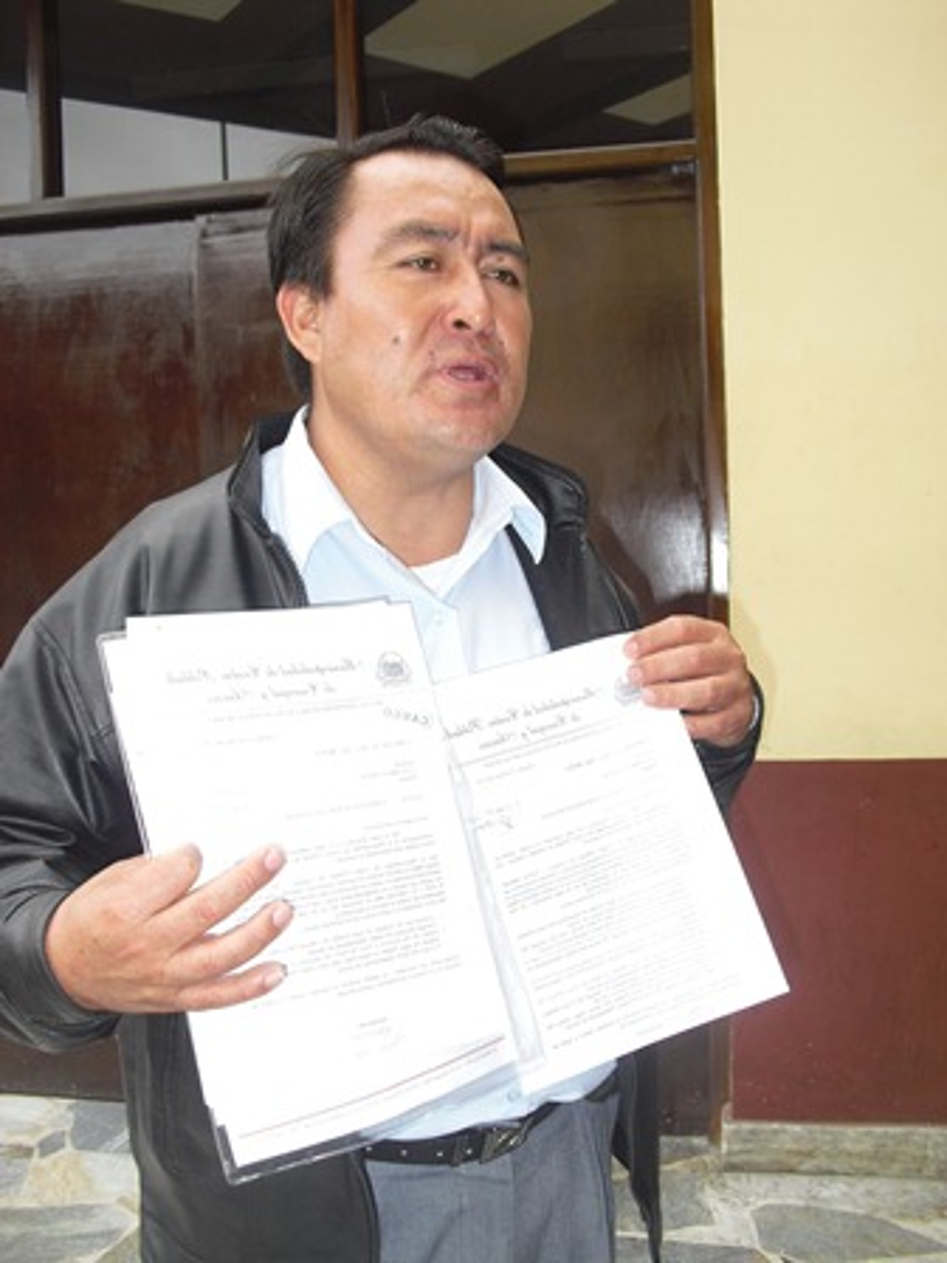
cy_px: 632
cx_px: 474
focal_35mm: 36
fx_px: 1313
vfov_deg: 51.4
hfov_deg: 39.7
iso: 64
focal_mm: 6.3
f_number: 3.1
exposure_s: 1/200
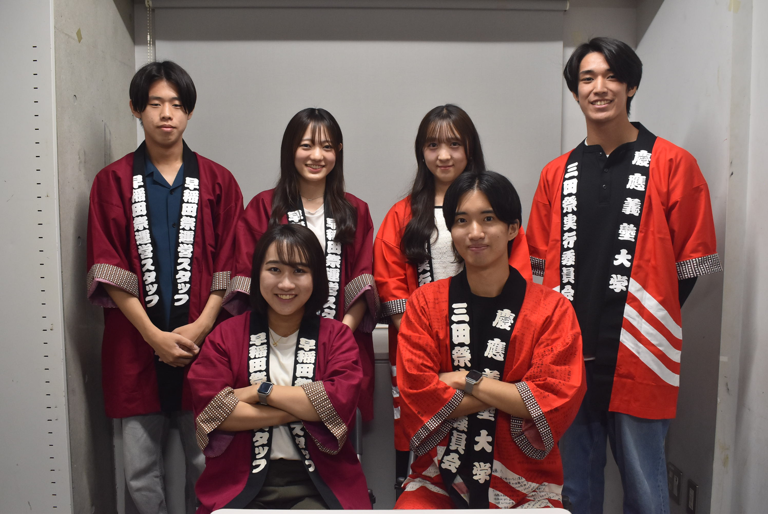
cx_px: 384
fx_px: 737
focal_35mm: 34
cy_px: 257
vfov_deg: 38.4
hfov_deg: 55.1
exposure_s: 1/100
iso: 1000
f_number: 5.6
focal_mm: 23
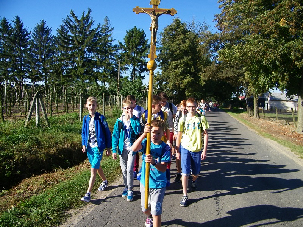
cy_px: 114
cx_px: 152
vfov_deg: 49.7
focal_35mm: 28
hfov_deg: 63.4
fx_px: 245
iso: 80
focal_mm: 5
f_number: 7
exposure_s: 1/160
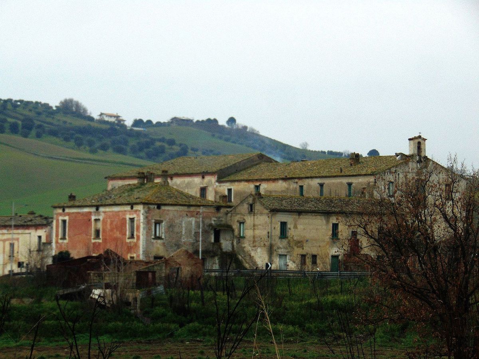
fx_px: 2269
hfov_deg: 12.0
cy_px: 180
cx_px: 240
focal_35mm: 164
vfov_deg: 9.1
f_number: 4
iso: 100
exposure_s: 1/125
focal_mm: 29.5
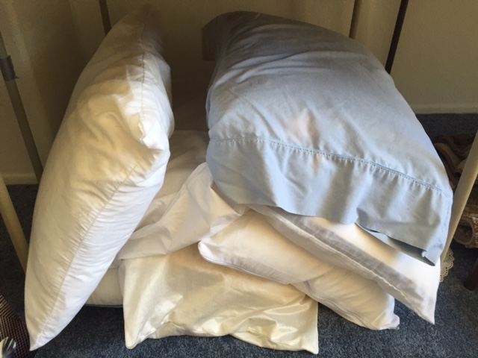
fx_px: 400
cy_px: 179
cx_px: 239
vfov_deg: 48.2
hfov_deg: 61.7
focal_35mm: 29
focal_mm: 4.15
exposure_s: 1/30
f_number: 2.2
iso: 40
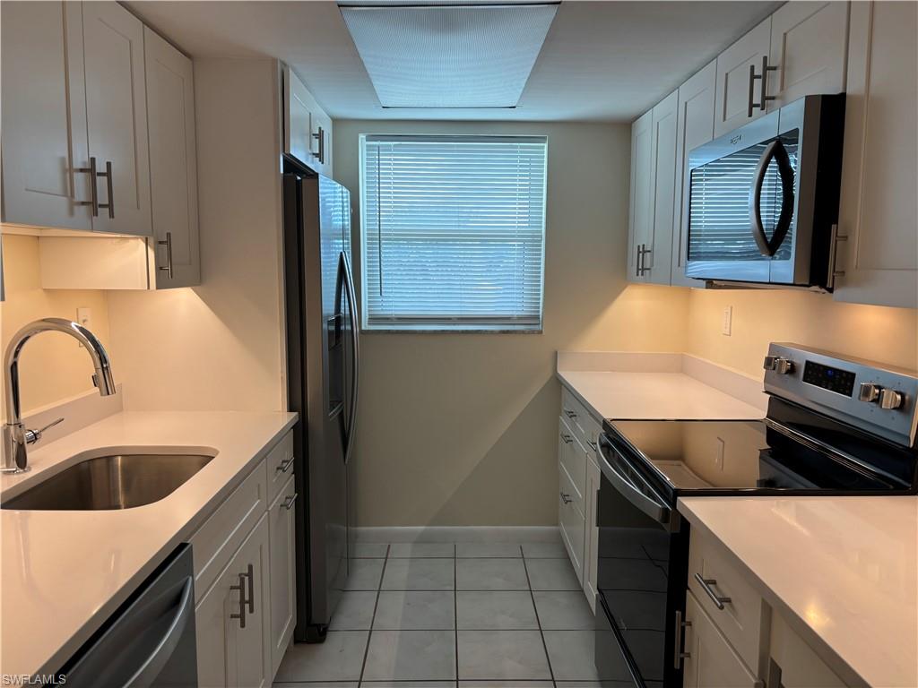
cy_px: 344
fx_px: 690
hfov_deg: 67.3
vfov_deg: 53.1
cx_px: 459
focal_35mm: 26
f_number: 1.6
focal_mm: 5.96
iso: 64
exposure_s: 1/120
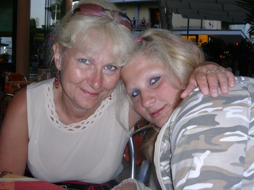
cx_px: 127
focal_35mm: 45
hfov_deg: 42.1
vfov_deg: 32.2
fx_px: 330
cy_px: 95
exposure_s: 1/64
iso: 70
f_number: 2.9
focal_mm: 6.7
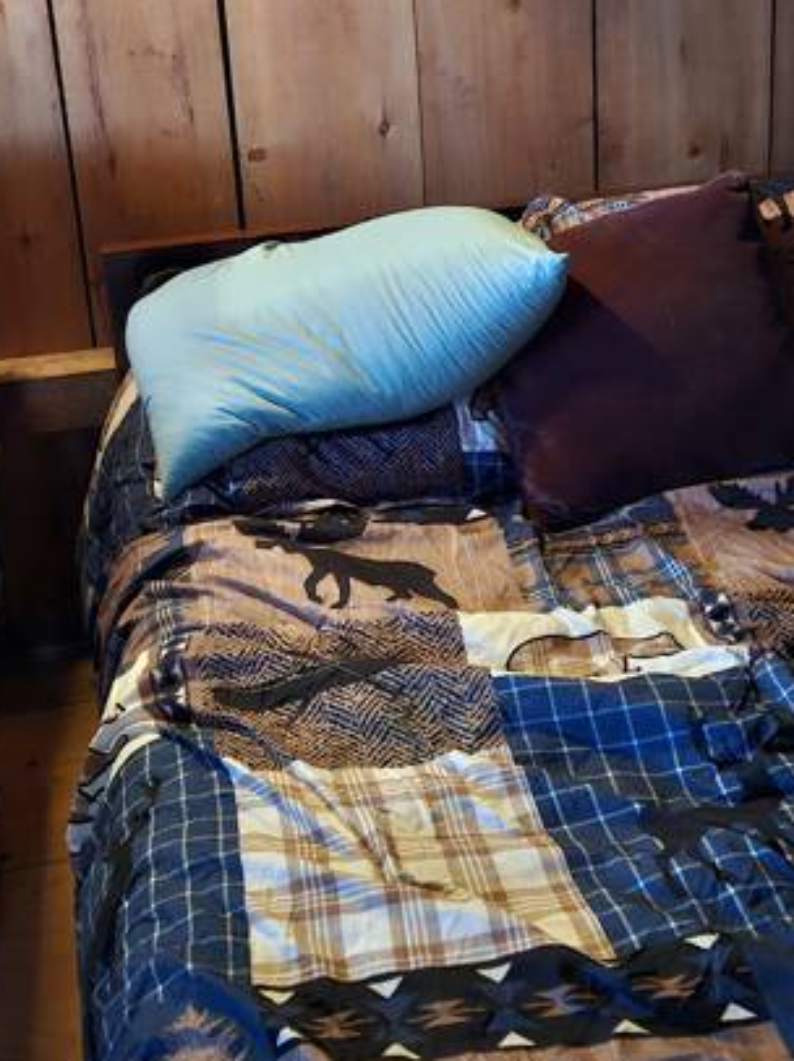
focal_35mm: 51
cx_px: 469
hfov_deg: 28.5
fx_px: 1561
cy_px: 290
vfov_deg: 36.8
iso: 1000
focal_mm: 5.4
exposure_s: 1/15
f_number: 1.8
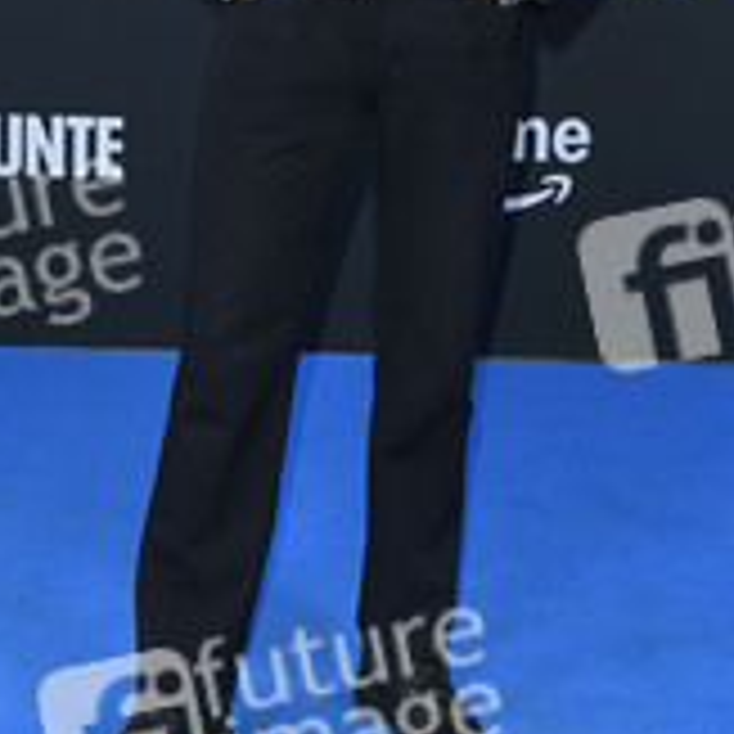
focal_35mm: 79
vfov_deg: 21.3
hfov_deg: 21.9
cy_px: 41
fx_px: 1895
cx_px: 401
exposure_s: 1/500
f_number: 4
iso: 400
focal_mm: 38
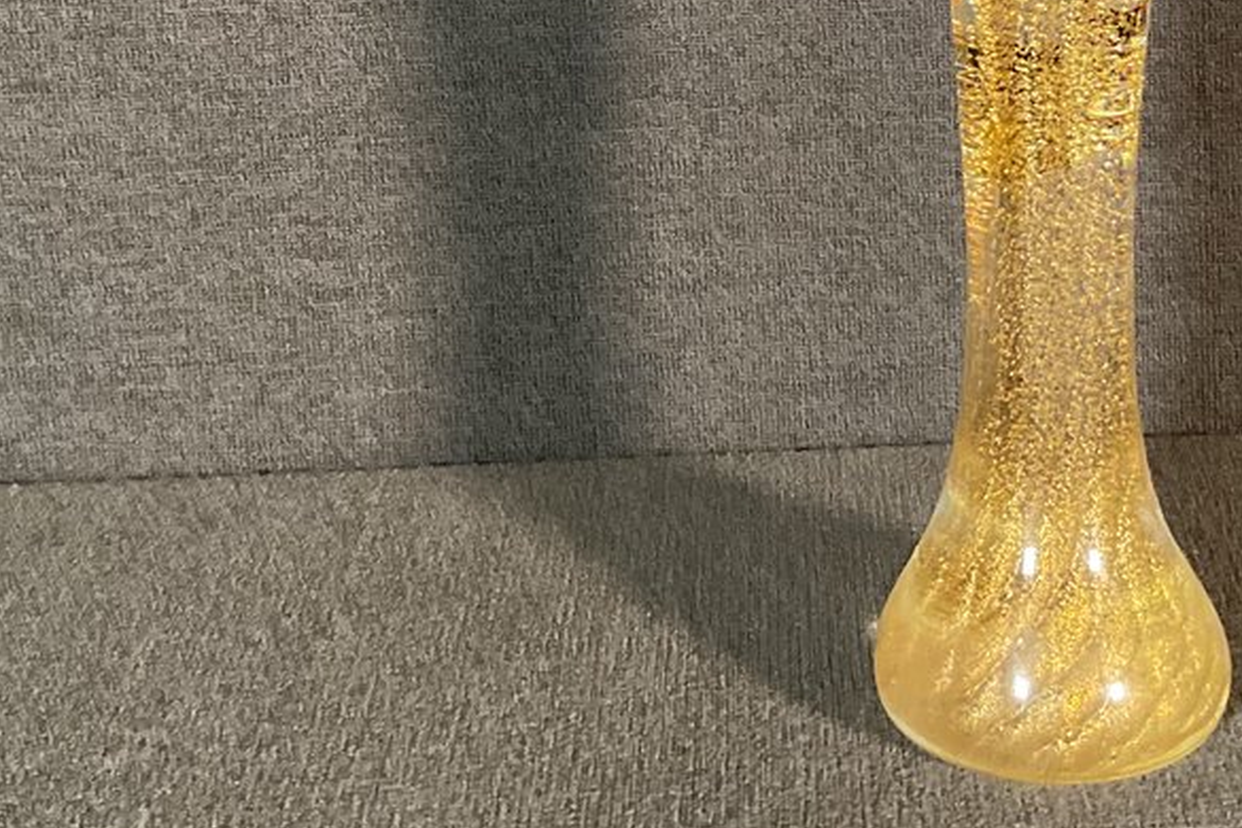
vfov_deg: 16.8
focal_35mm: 78
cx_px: 1022
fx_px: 2691
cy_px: -150
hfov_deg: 25.5
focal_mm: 3
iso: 200
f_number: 1.8
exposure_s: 1/50
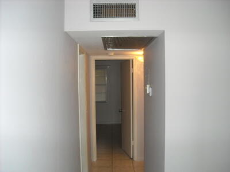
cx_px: 115
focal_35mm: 35
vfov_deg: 40.7
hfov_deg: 52.6
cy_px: 86
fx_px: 233
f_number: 2.8
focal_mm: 5.7
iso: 200
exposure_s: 1/60
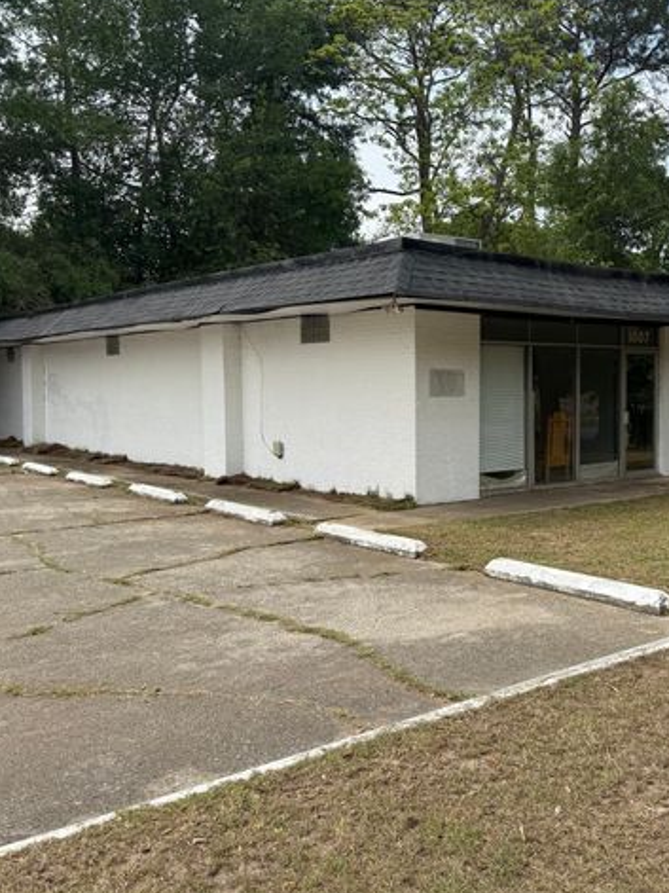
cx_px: 466
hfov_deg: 41.0
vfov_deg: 54.0
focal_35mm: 34
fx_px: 877
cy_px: 429
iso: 80
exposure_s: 1/3021
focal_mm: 6.76
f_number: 1.78
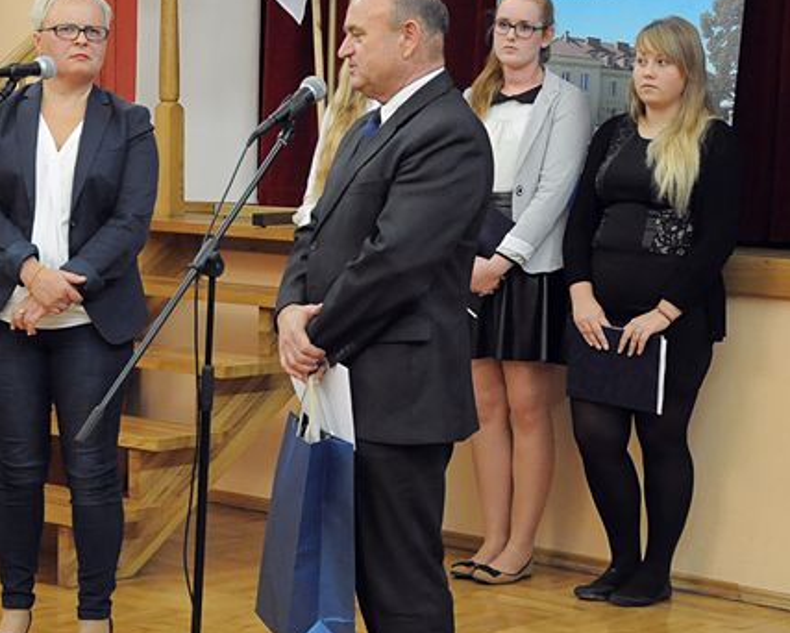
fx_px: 2291
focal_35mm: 98
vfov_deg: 15.7
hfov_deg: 19.5
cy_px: 334
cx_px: 281
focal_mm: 35
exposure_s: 1/60
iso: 2000
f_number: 4.5
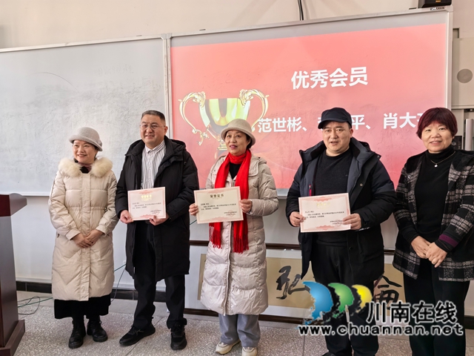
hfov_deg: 65.3
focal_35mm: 27
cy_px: 178
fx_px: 370
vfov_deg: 51.4
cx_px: 237
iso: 80
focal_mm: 5.52
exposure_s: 1/100
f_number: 1.9
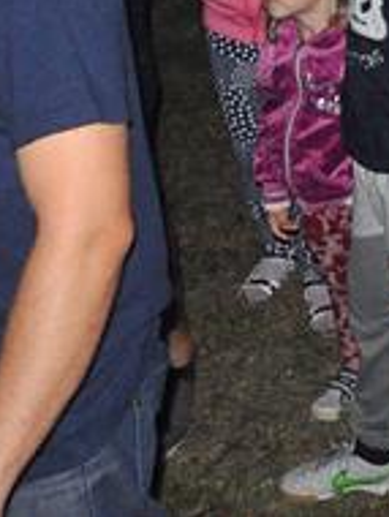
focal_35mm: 116
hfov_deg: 10.5
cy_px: -246
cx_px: 1017
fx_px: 1734
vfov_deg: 15.7
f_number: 5.6
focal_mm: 18
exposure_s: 1/60
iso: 3200
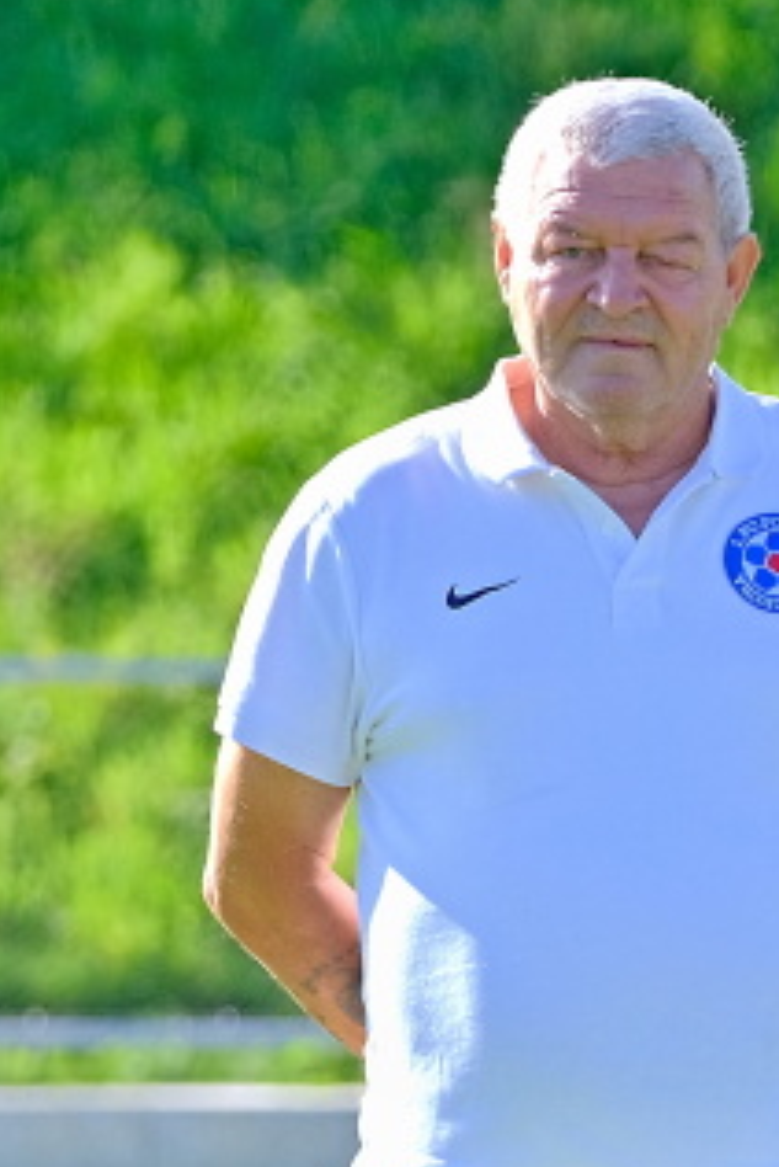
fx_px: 11931
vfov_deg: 5.6
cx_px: 585
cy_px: 1272
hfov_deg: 3.7
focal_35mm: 368
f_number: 2.8
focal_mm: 110.6
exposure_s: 1/1600
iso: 320
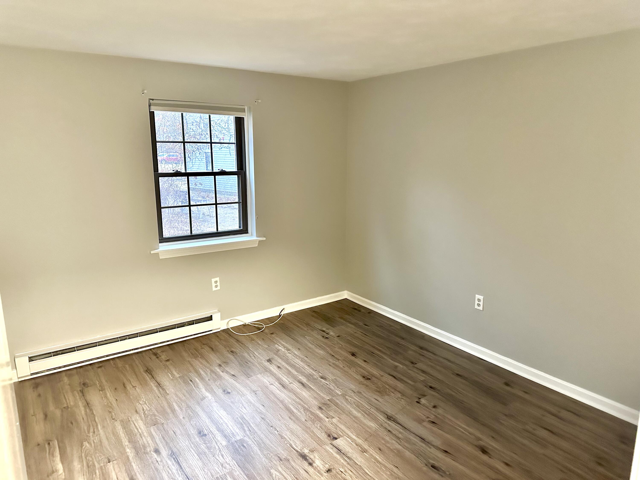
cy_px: 240
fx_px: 444
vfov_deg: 56.8
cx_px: 320
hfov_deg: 71.6
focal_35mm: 24
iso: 800
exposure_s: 1/40
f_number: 1.78
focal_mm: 6.86
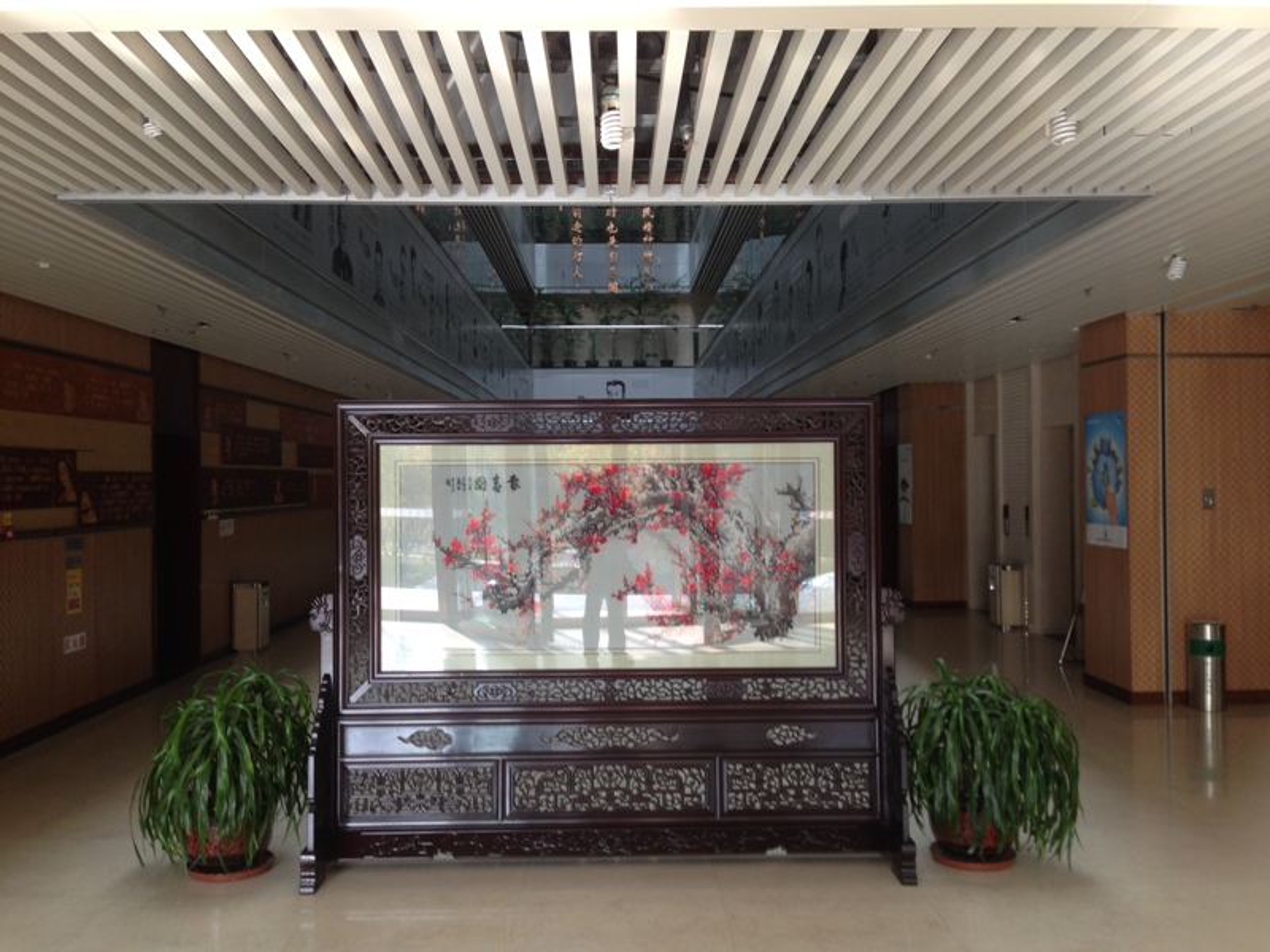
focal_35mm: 33
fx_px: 1211
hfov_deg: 55.4
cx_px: 635
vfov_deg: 42.9
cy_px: 476
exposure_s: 1/40
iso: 50
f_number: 2.4
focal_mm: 4.12
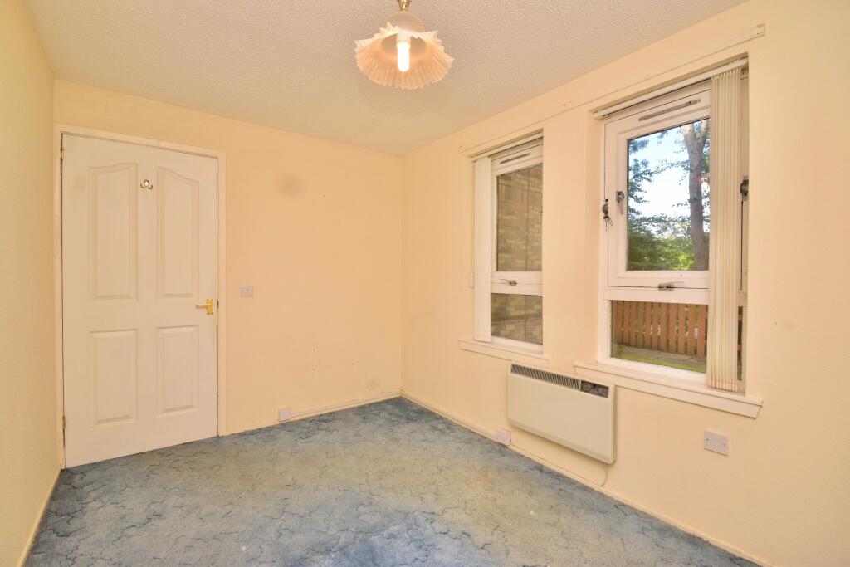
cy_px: 284
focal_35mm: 15
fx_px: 354
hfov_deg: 100.4
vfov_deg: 77.3
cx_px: 425
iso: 800
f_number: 11
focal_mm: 10
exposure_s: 1/125
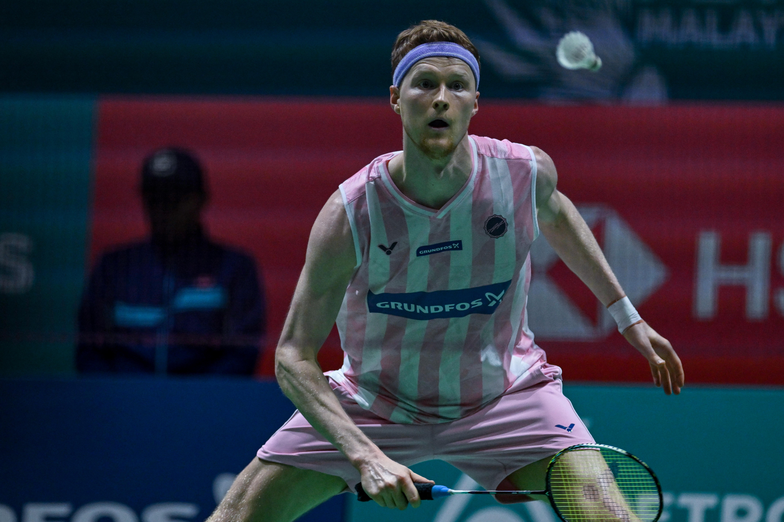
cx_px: 392
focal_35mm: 300
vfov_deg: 4.6
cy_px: 261
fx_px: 6533
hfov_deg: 6.9
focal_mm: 300
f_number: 2.8
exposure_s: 1/2500
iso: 3200
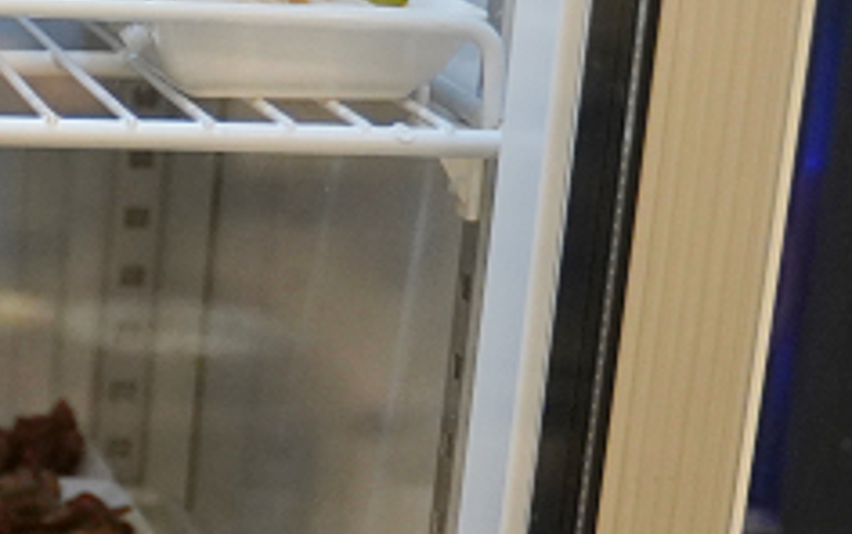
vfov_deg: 8.7
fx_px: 3370
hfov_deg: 13.4
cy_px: 934
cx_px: -498
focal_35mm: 145
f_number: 2.8
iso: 2500
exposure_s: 1/160
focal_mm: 28
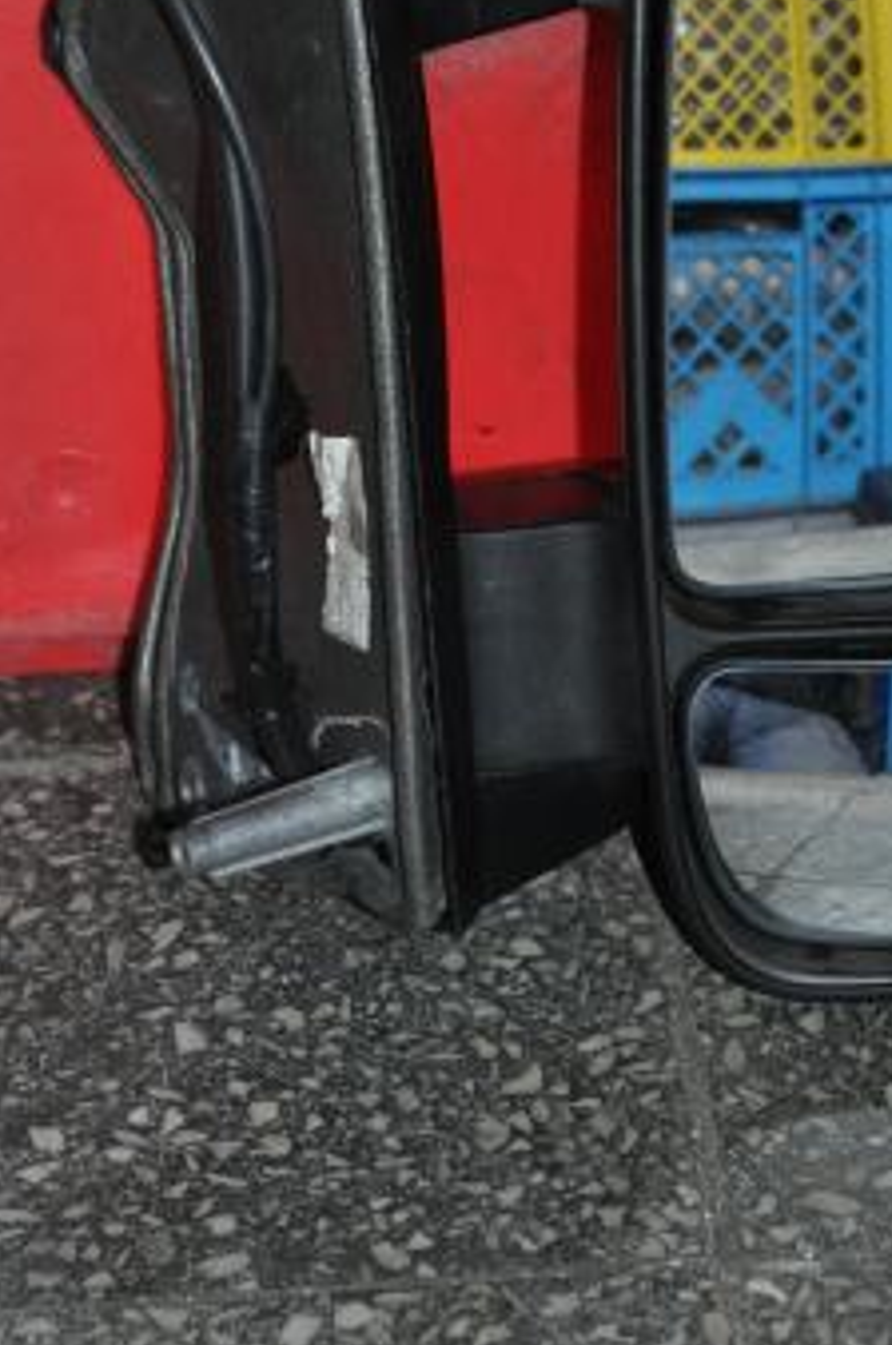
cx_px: 705
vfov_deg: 22.6
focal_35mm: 87
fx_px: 3247
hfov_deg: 15.5
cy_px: 42
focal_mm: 26
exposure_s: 1/60
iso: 800
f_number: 4
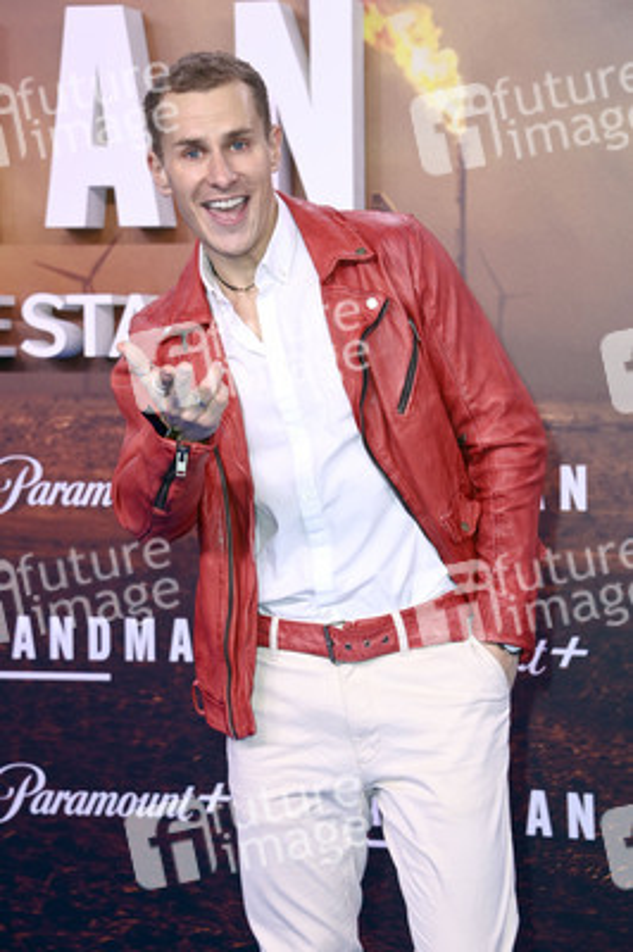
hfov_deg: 16.0
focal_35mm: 85
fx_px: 2246
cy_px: 476
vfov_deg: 23.9
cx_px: 316
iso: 640
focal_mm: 85
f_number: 5.6
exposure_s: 1/200
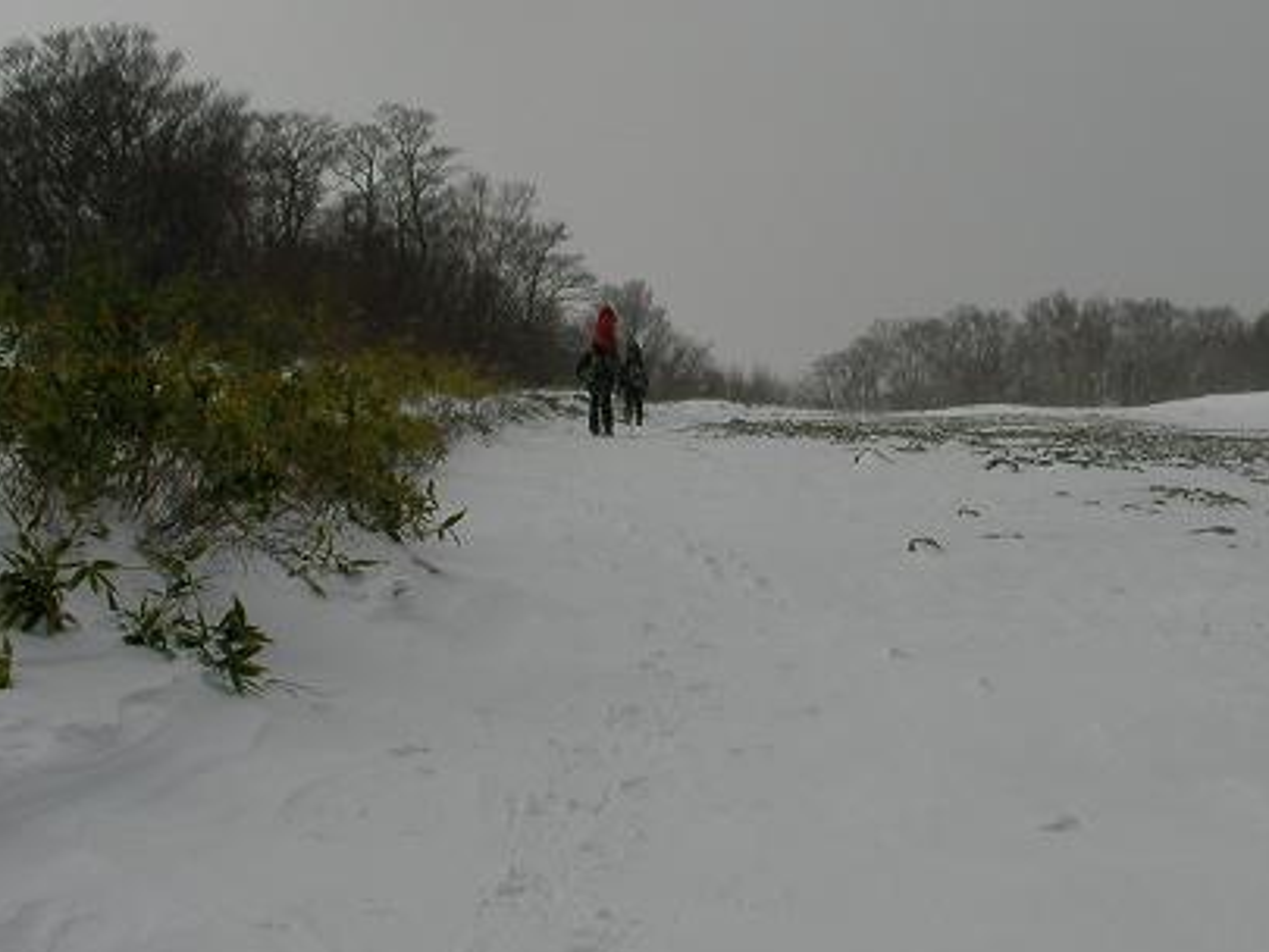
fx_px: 2200
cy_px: 373
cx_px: 749
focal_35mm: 60
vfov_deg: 24.4
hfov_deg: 32.1
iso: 50
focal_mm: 6.3
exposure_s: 1/351
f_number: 8
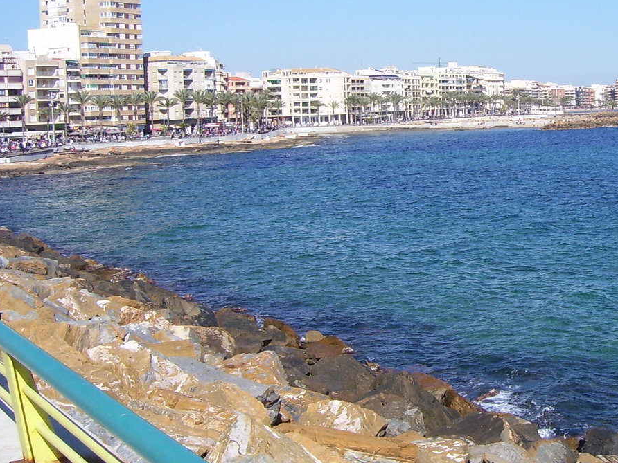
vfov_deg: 23.9
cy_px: 158
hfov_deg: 30.4
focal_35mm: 61
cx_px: 547
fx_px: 1089
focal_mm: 5.6
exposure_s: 1/750
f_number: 4.8
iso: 80
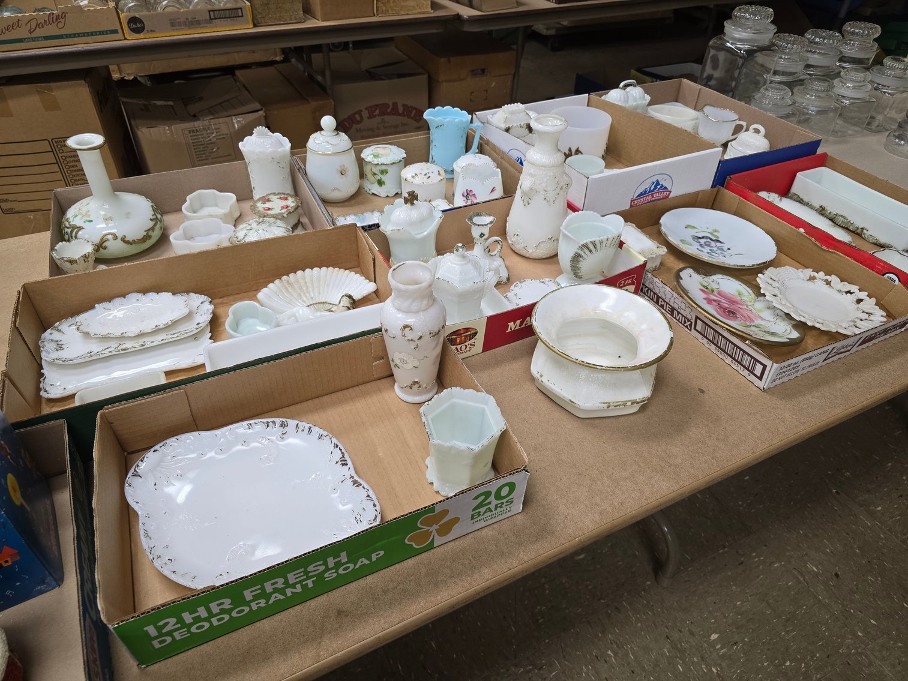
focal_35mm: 23
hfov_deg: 73.9
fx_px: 603
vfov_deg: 58.9
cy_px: 340
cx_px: 454
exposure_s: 1/61
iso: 125
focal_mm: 6.3
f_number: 1.7
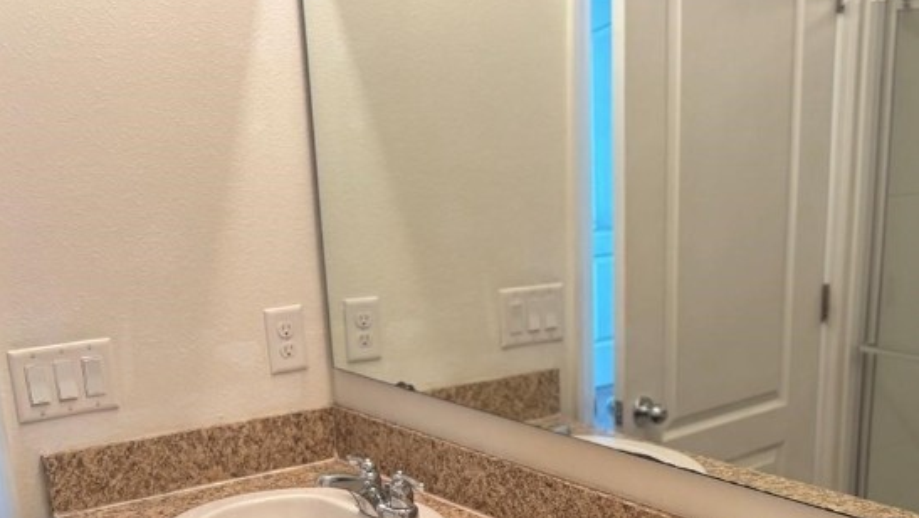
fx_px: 1292
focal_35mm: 53
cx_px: 615
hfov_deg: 38.7
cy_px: 543
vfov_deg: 21.7
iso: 125
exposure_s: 1/60
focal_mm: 5.96
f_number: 1.6
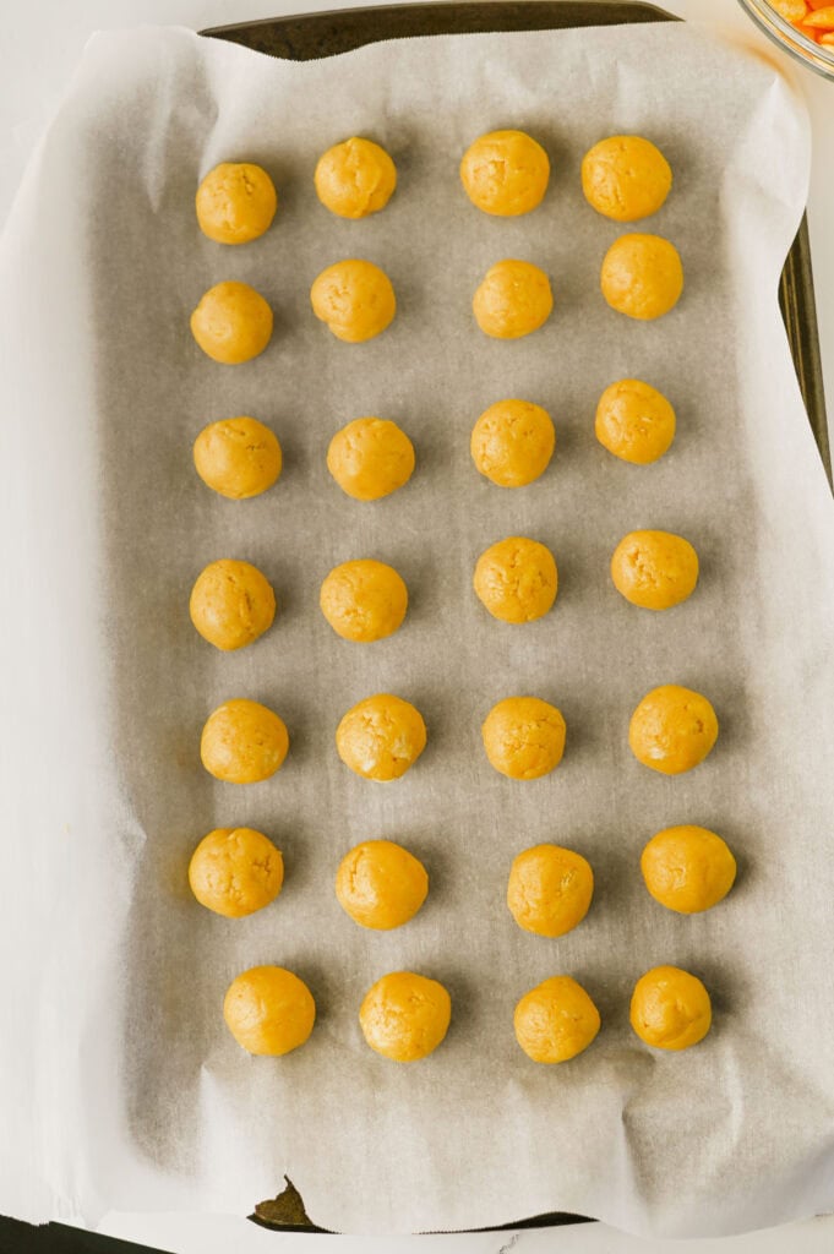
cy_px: 627
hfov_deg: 26.9
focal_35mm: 50
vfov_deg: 39.6
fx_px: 1740
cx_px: 417
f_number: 4
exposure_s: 1/200
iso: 160
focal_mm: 50
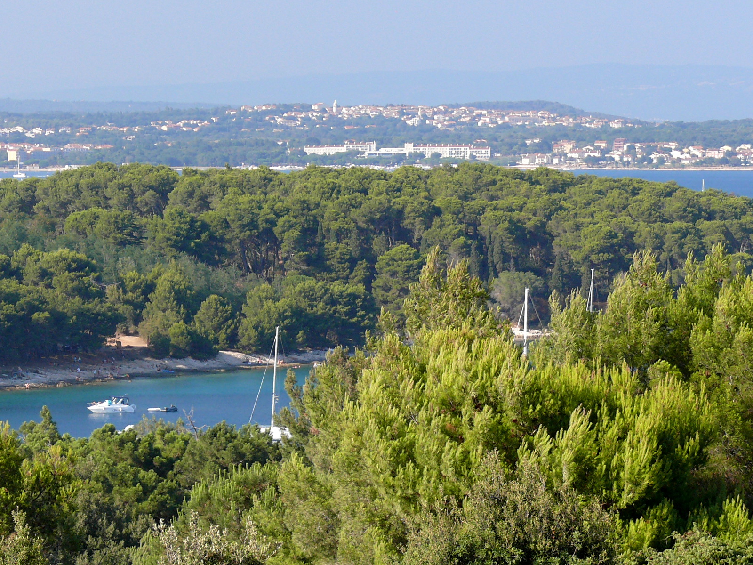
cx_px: 376
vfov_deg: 6.8
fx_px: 4764
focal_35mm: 219
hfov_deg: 9.0
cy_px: 282
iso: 100
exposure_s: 1/200
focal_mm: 26
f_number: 4
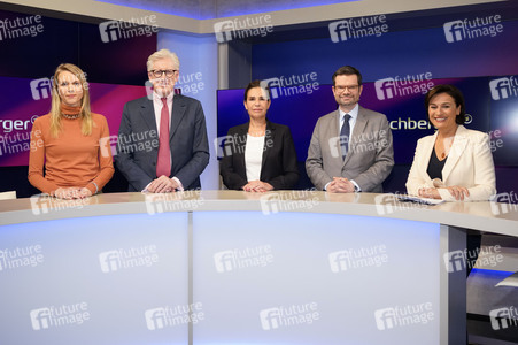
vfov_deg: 46.3
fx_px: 403
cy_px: 172
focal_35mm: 28
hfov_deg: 65.5
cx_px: 259
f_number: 5
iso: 2000
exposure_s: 1/160
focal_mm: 28
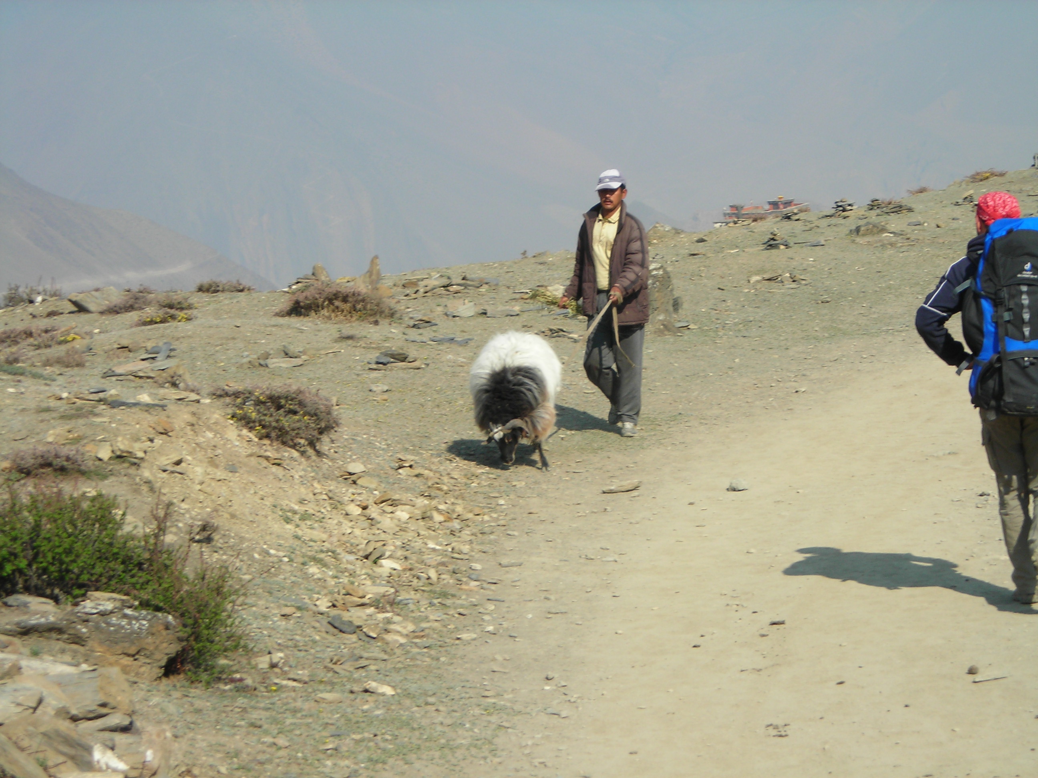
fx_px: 3478
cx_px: 519
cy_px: 389
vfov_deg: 12.8
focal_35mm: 116
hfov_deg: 17.0
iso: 50
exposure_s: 1/234
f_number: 5.3
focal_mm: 19.2
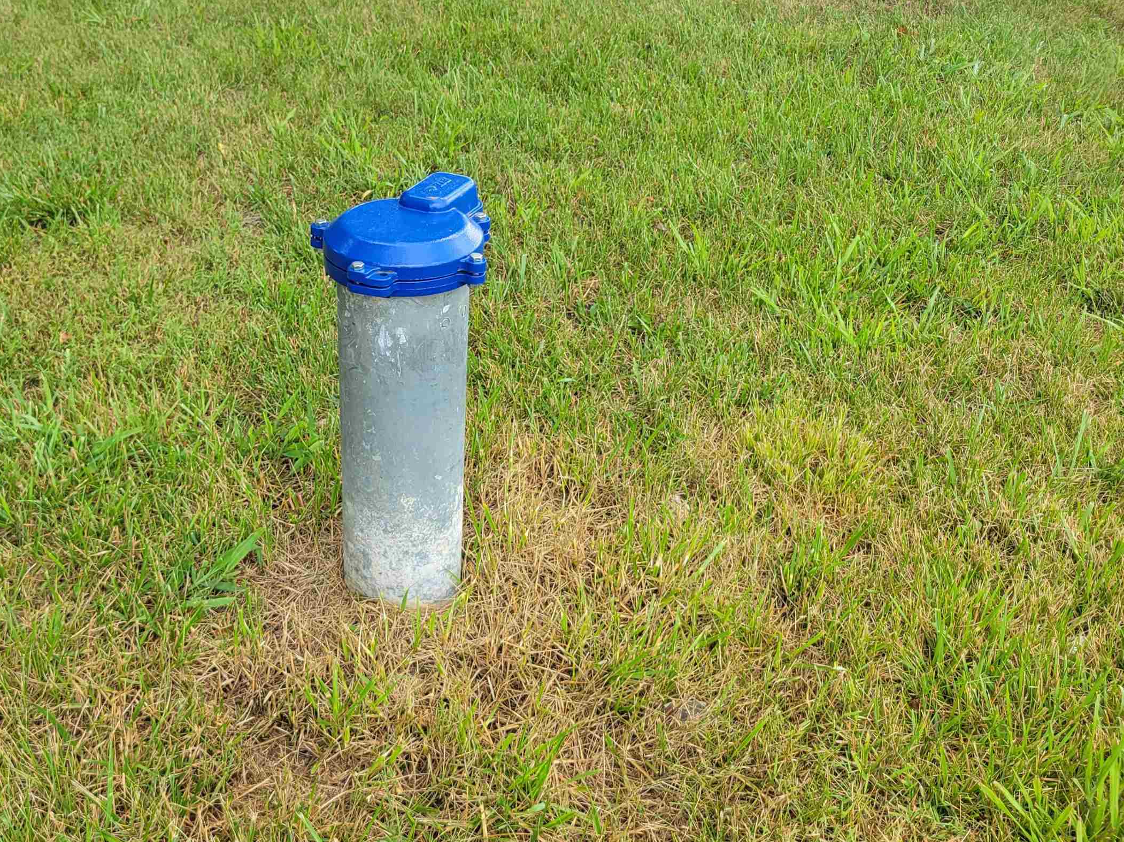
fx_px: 1234
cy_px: 391
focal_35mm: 38
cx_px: 363
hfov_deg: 48.1
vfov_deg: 37.7
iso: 40
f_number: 1.8
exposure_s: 1/319
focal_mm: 5.4
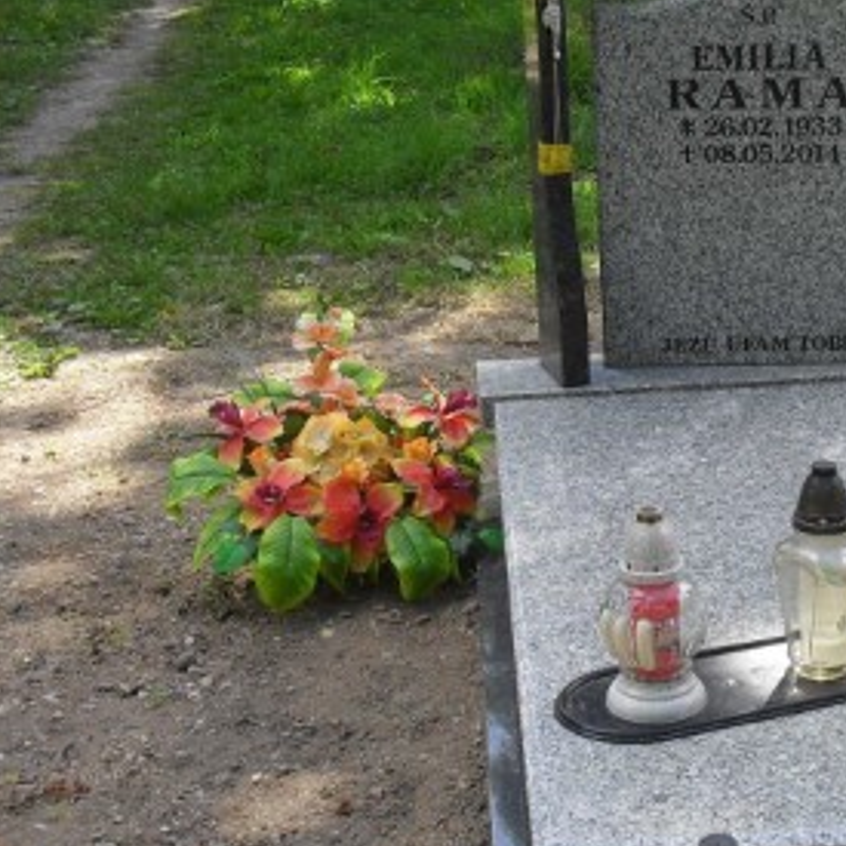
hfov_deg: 23.1
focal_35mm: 72
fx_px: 1991
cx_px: 834
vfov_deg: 24.0
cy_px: 489
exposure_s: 1/350
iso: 100
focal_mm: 6.3
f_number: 3.2
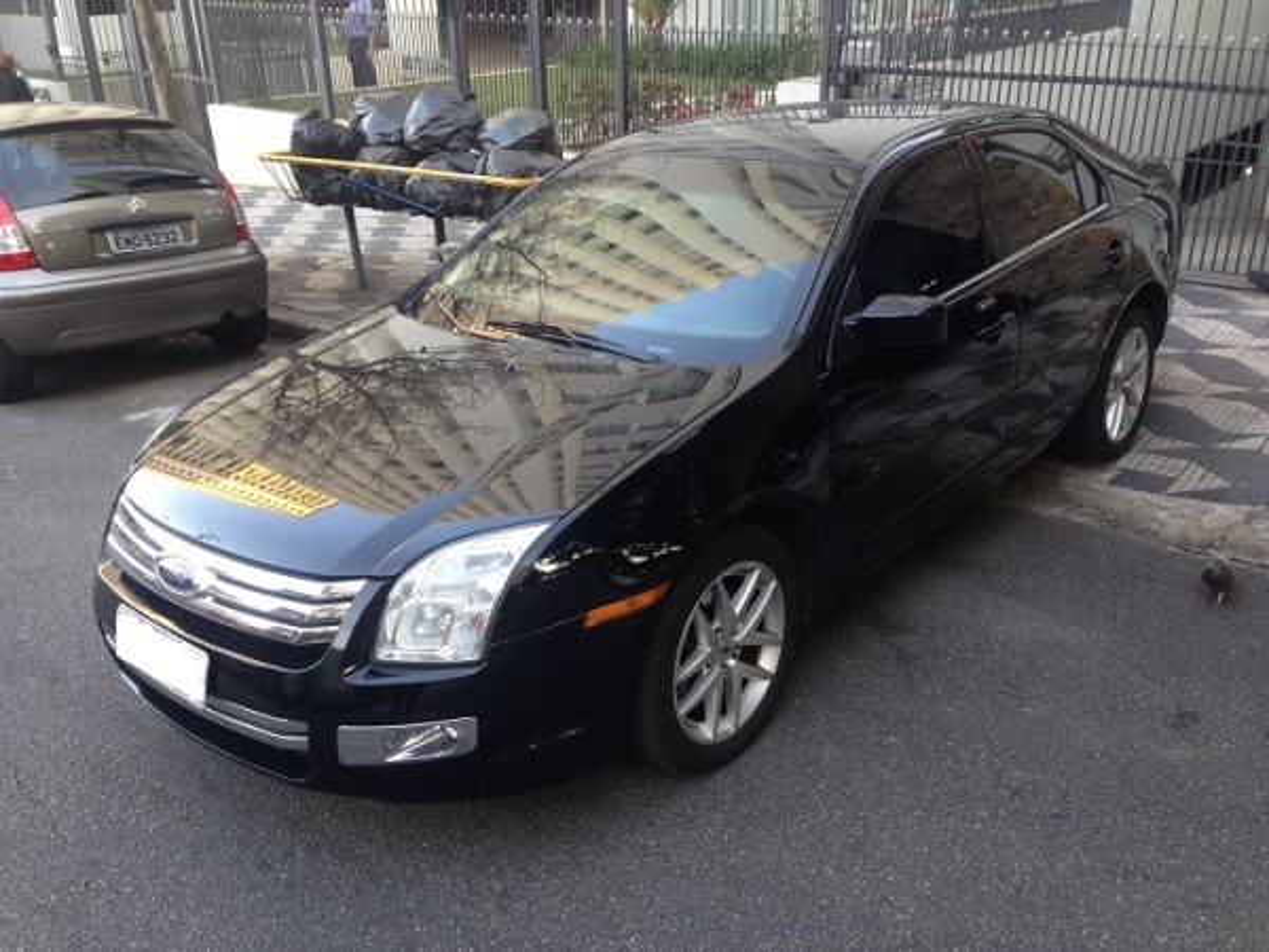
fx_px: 1210
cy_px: 476
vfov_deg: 42.9
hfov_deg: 55.4
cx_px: 634
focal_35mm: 33
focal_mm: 4.12
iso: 50
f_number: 2.4
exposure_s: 1/40
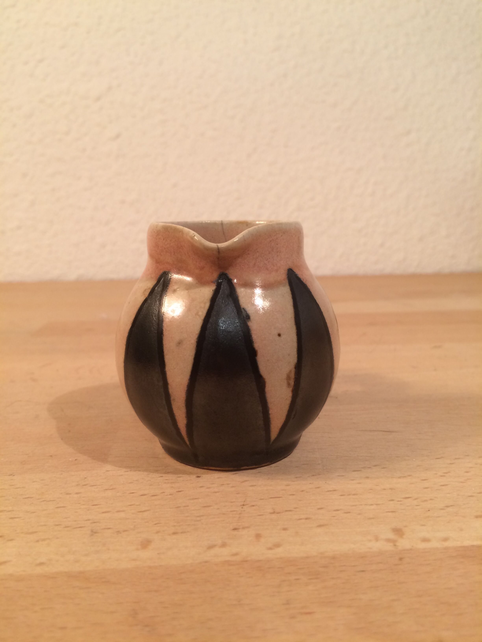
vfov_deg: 61.7
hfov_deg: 48.2
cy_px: 321
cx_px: 241
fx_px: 538
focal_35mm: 29
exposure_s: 1/33
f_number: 2.2
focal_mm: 4.15
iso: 50
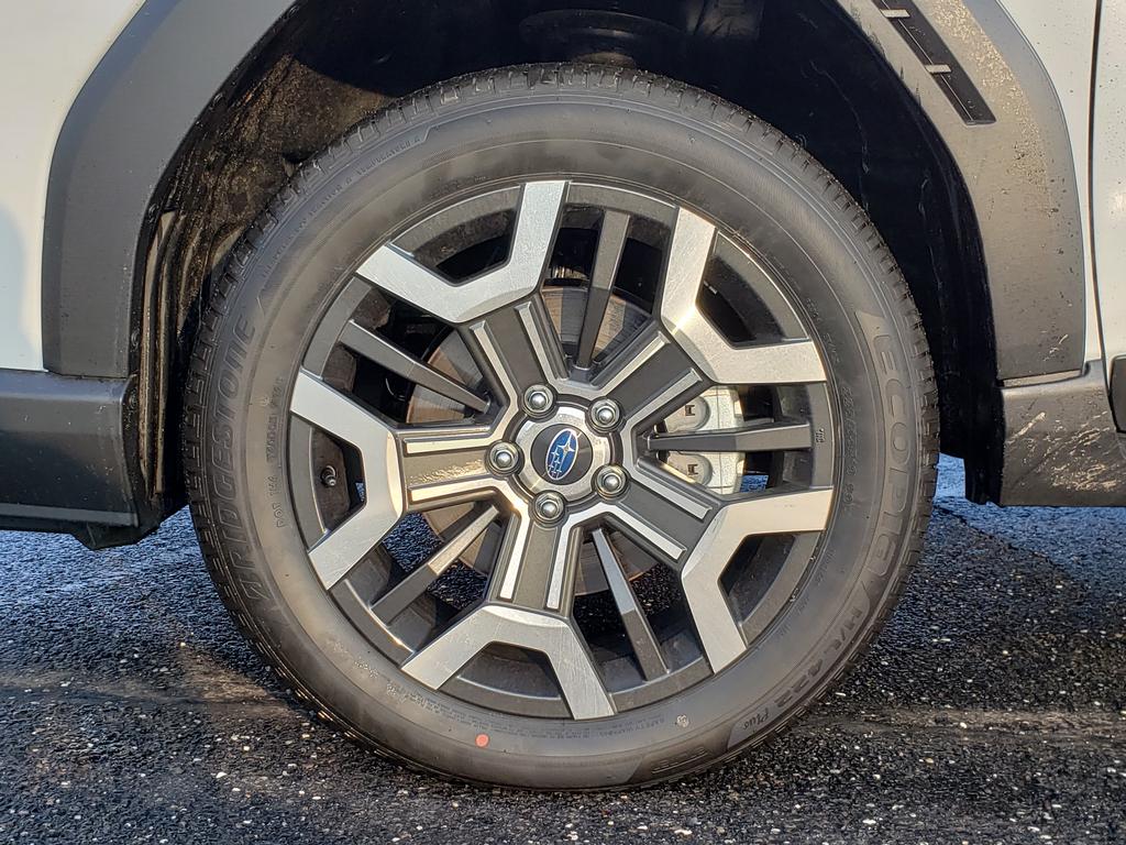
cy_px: 422
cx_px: 563
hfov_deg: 67.3
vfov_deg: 53.1
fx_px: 846
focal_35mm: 26
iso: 50
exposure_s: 1/253
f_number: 2.4
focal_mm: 4.3
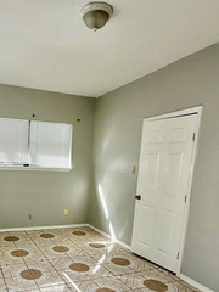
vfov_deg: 61.8
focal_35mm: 28
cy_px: 196
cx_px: 52
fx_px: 236
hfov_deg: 47.7
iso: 40
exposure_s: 1/122
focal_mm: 2.22
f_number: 2.2
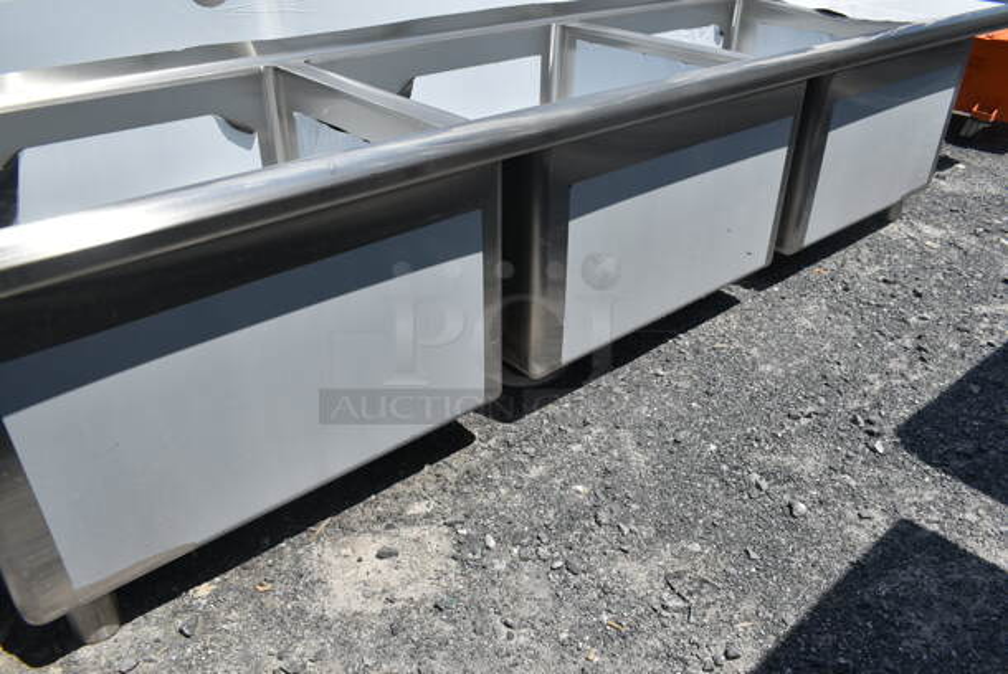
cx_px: 504
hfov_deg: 67.3
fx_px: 757
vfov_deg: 48.0
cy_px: 337
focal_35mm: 27
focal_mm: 18
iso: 100
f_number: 8
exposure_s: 1/500
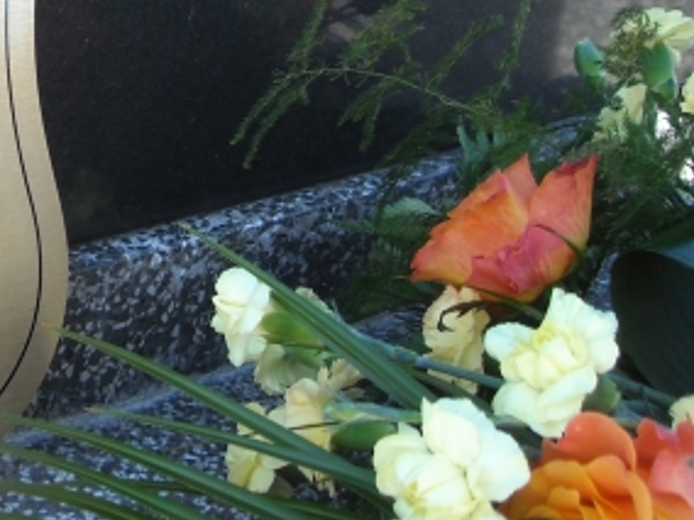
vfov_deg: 18.1
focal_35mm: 79
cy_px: -17
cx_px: -59
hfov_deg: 23.3
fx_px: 1584
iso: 64
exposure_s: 1/141
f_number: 2.8
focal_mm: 5.7
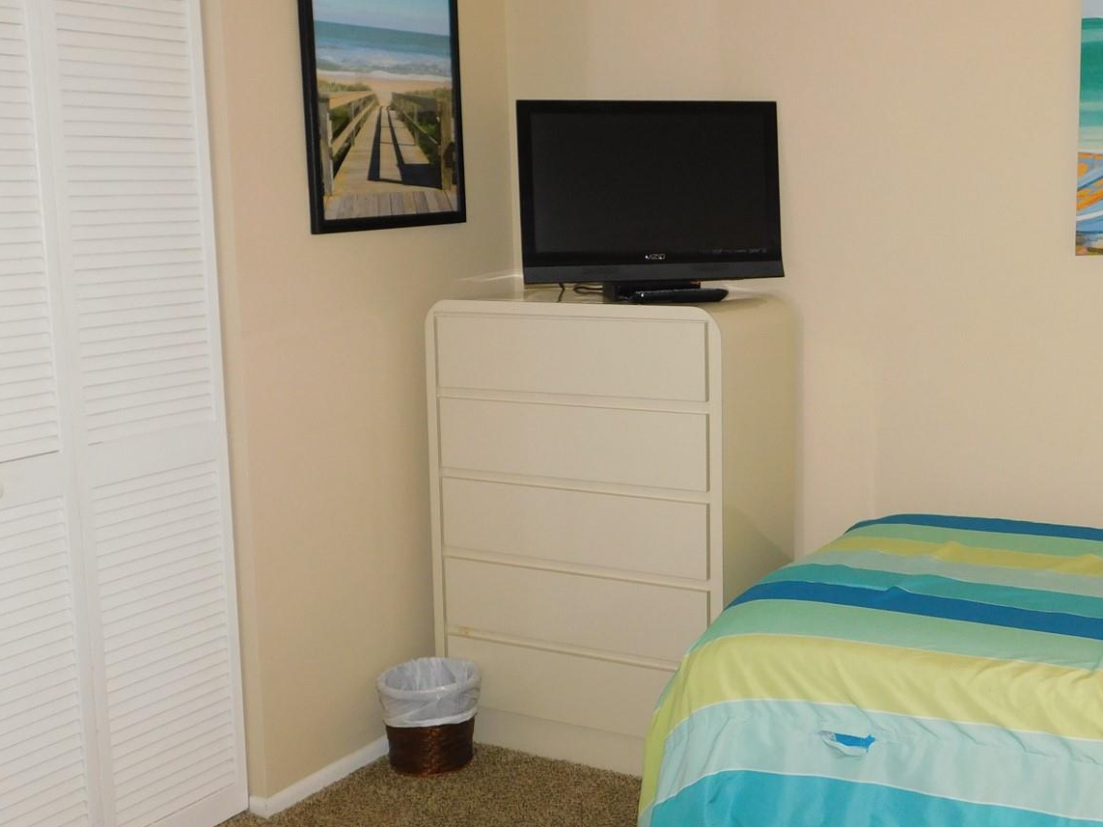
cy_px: 377
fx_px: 1338
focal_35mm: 42
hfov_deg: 44.6
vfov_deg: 34.3
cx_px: 659
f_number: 3.2
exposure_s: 1/30
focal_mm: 5.3
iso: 200
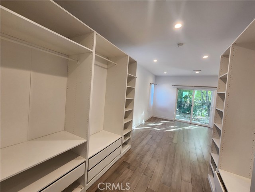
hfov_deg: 106.2
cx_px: 128
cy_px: 96
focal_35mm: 13
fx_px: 96
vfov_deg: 89.9
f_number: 2.2
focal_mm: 2.2
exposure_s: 1/60
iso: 250
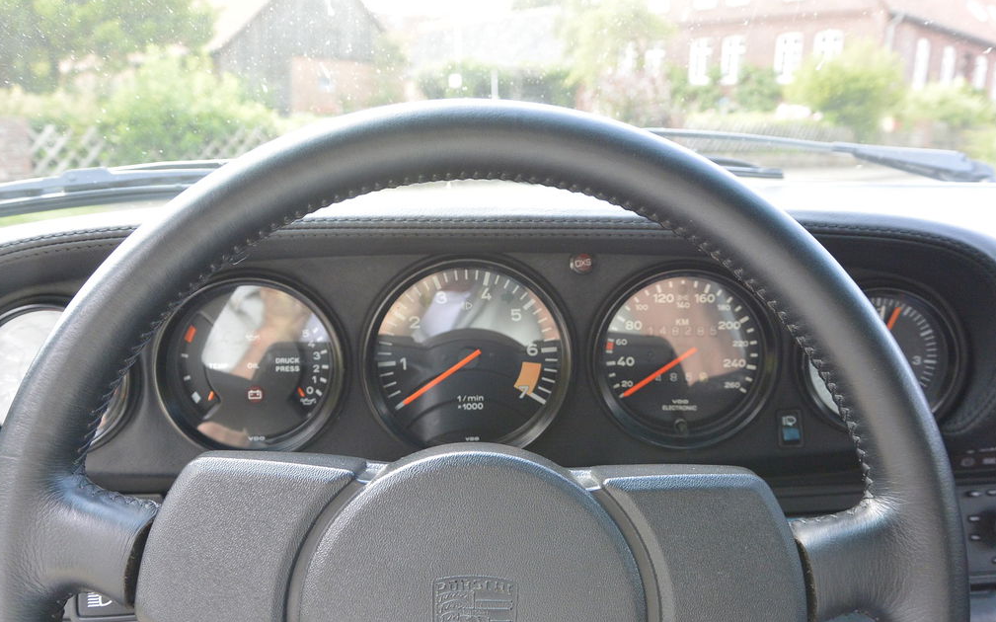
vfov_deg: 41.8
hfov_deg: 62.9
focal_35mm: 30
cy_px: 336
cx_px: 498
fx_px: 814
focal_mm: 11
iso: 360
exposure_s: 1/125
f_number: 3.5
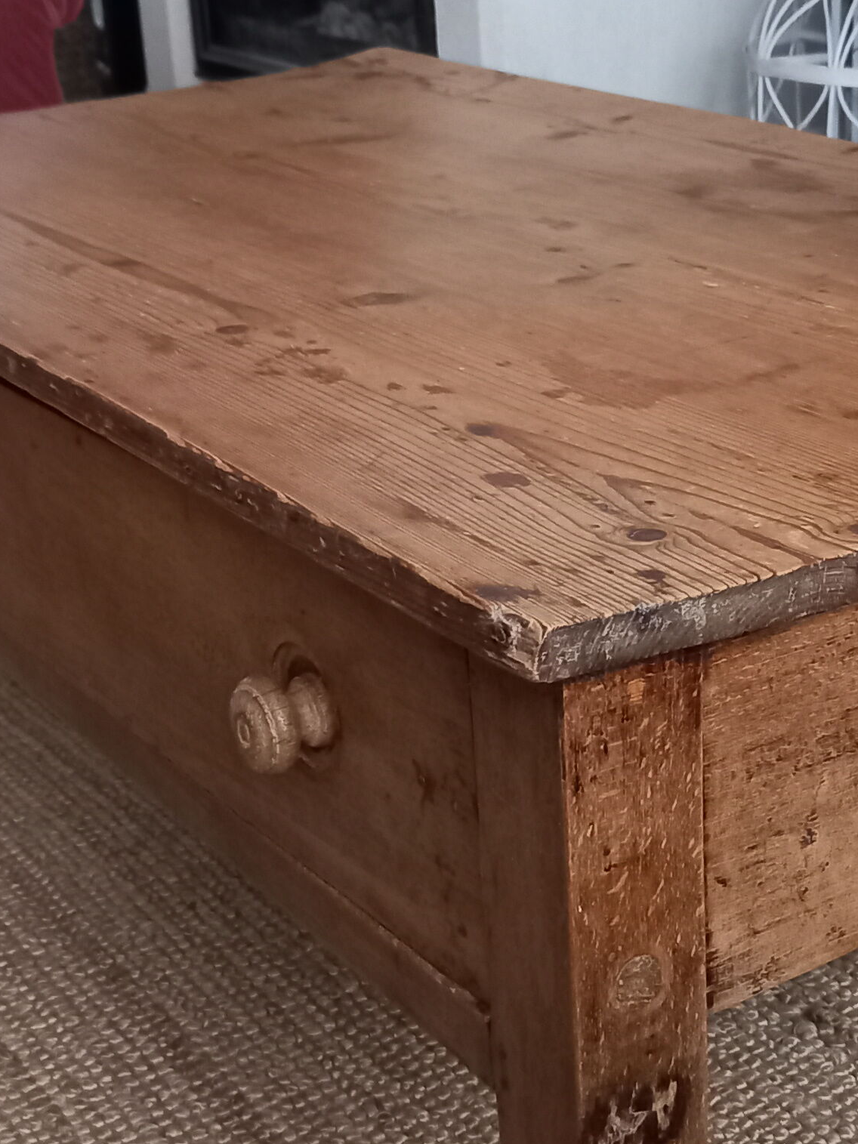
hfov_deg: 22.2
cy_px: 531
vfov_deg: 29.4
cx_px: 569
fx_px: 2181
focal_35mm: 66
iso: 400
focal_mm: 4.6
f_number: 2
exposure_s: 1/25
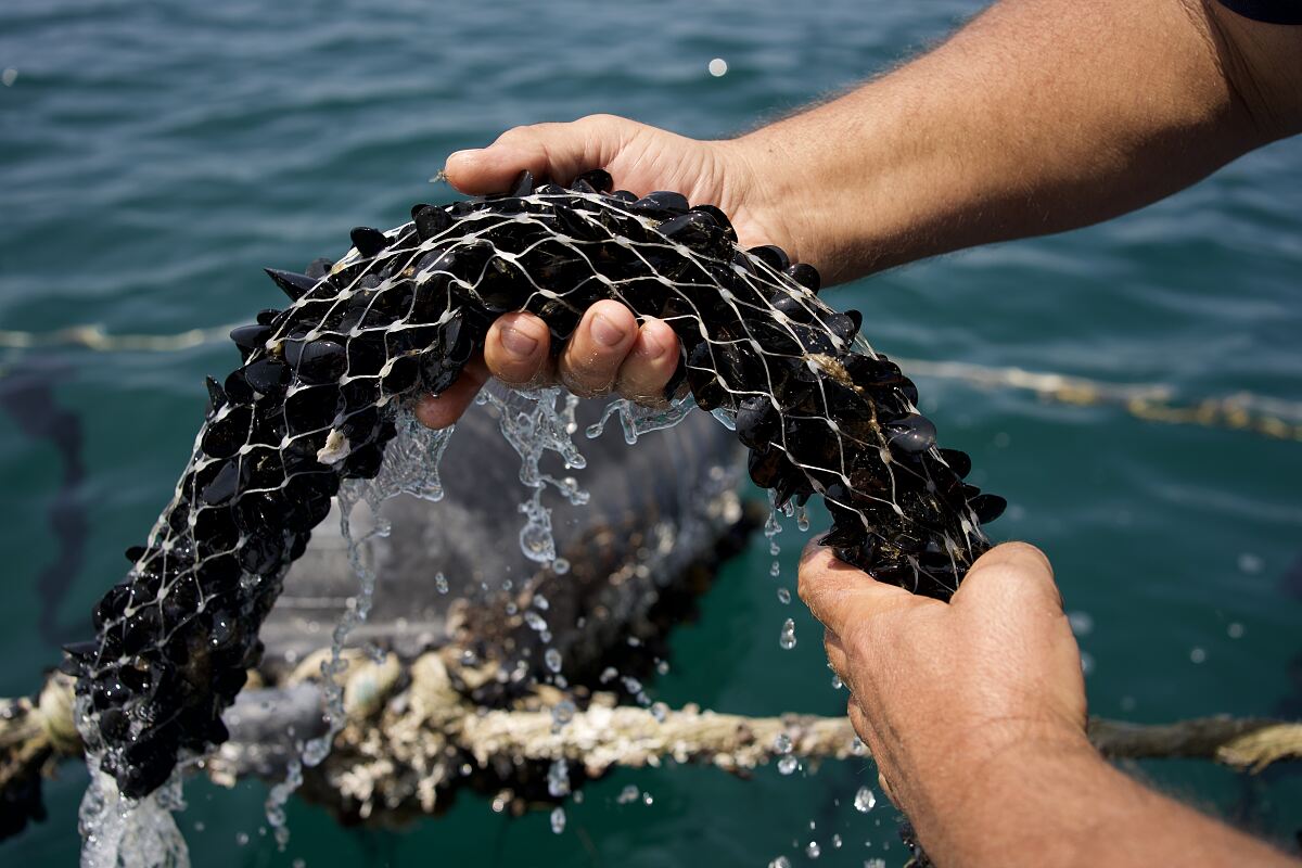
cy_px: 434
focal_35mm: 35
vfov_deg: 37.9
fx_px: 1266
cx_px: 651
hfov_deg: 54.4
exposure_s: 1/640
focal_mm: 35
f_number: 4.5
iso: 100
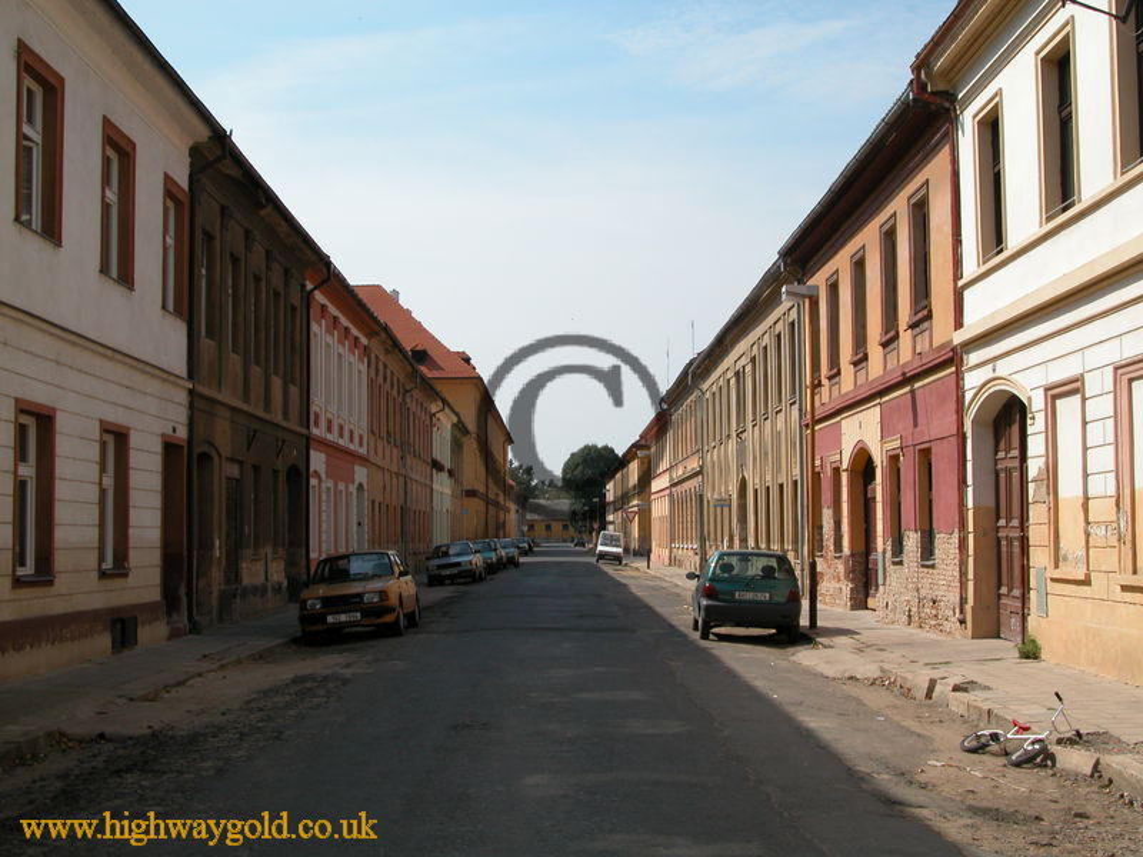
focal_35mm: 50
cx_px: 572
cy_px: 428
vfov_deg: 29.1
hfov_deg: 38.2
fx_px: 1651
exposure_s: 1/307
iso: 100
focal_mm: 12.7
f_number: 7.6
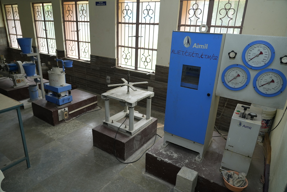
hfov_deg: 73.7
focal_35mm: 24
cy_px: 96
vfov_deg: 53.1
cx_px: 144
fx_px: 191
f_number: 4
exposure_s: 1/160
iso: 640
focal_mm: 24
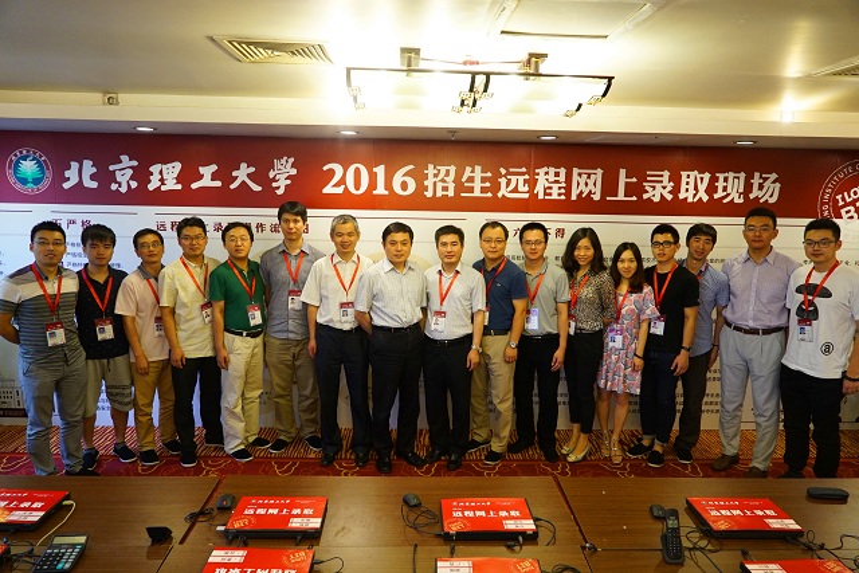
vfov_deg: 53.2
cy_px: 286
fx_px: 573
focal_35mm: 24
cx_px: 430
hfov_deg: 73.7
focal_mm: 24
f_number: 4
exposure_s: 1/100
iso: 3200
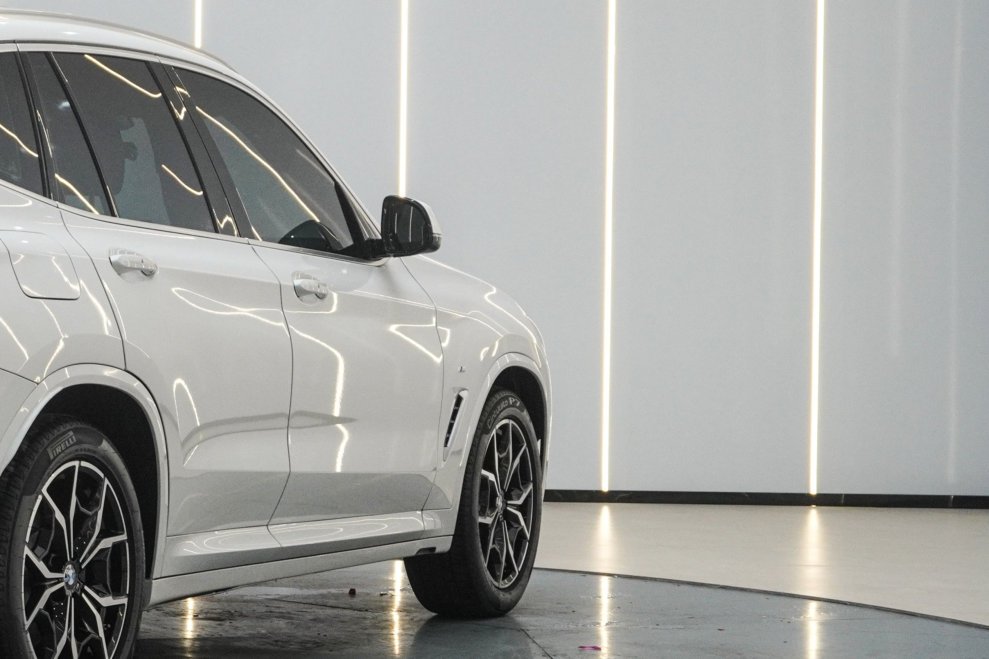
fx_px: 2835
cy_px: 321
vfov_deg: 13.3
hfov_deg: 19.1
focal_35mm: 103
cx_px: -72
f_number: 6.3
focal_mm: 29
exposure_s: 1/80
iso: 800
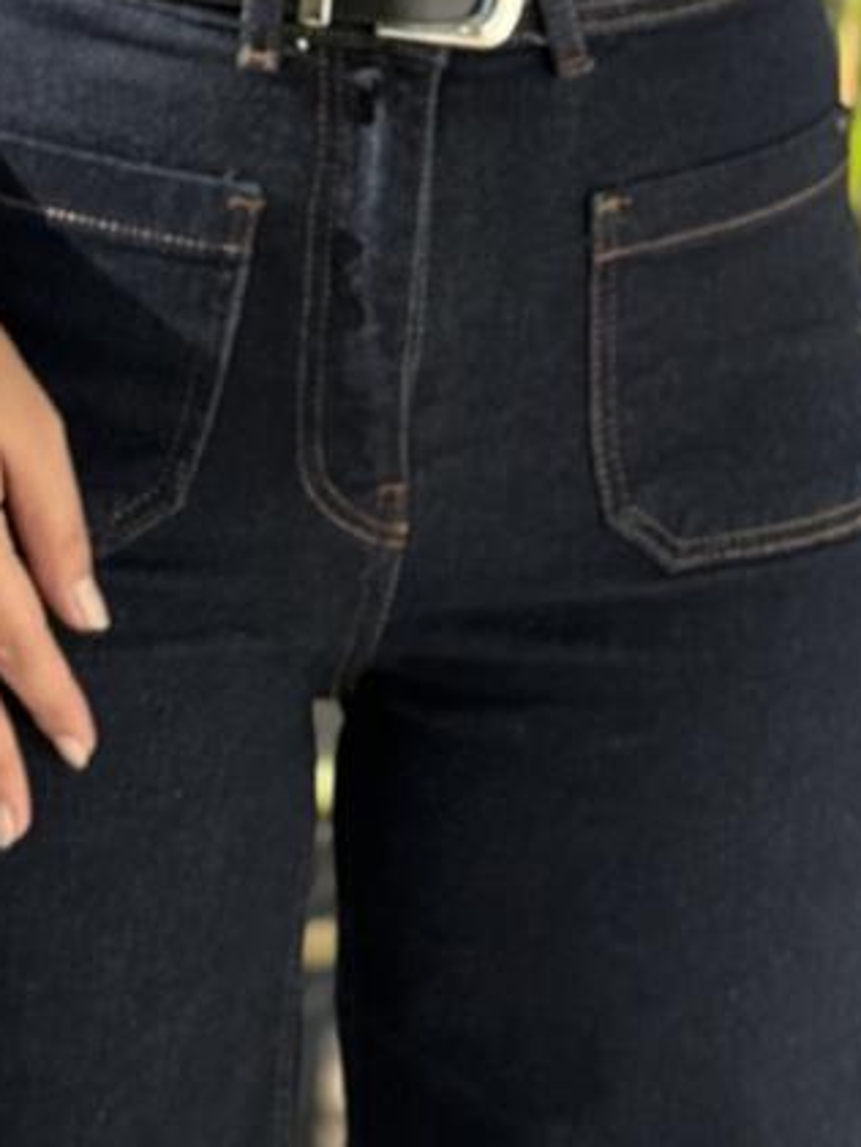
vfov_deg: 12.4
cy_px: -546
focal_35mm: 152
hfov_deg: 9.8
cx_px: 474
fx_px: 5038
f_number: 1.78
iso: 64
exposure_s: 1/786
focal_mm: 6.76
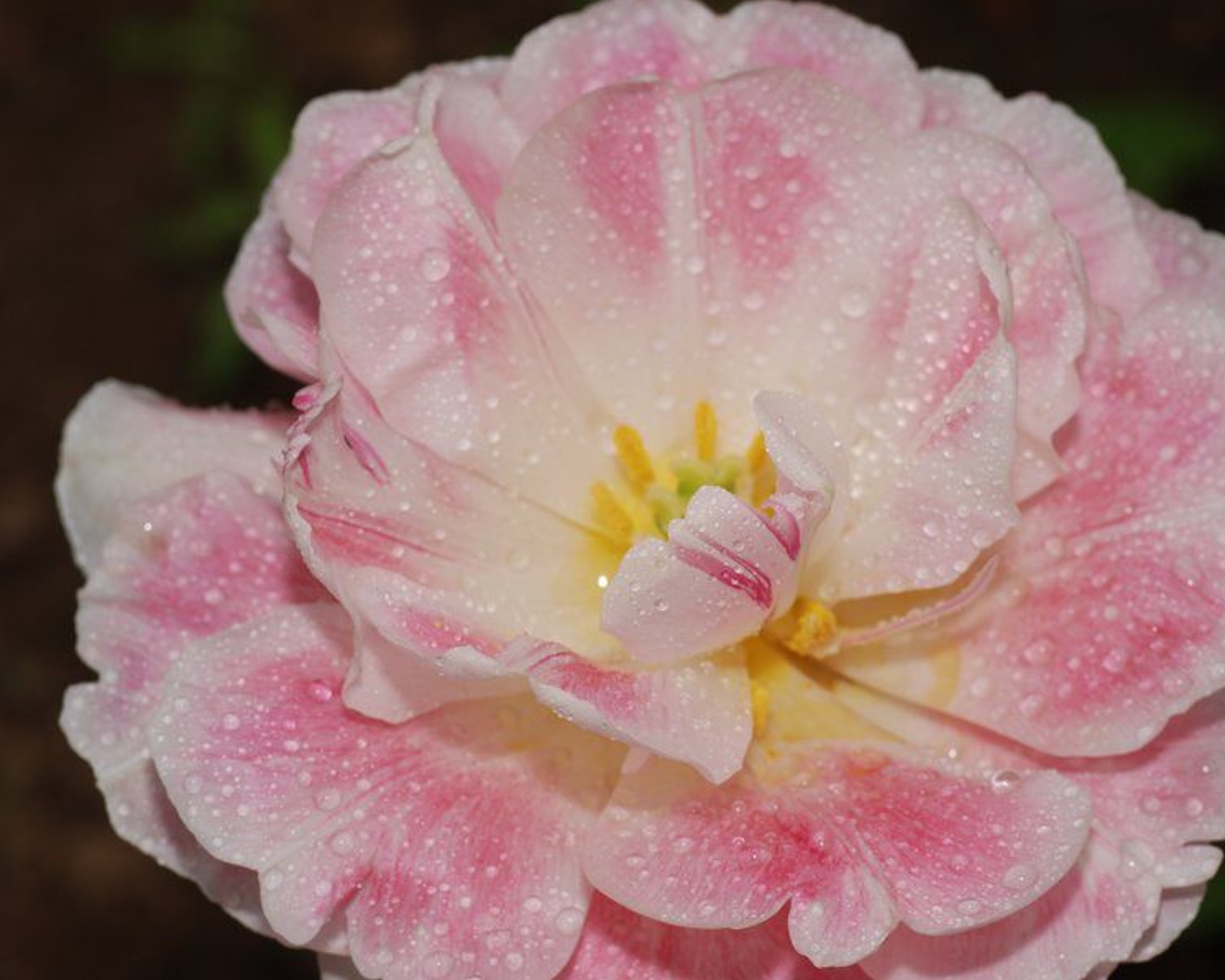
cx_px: 683
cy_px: 488
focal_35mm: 170
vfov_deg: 9.1
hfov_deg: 11.3
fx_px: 6164
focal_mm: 100
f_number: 10
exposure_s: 1/160
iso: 100
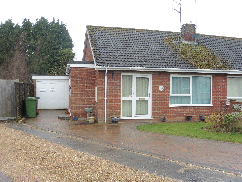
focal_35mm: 39
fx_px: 273
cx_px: 121
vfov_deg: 36.8
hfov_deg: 47.9
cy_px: 91
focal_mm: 6.9
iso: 100
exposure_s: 1/100
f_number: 5
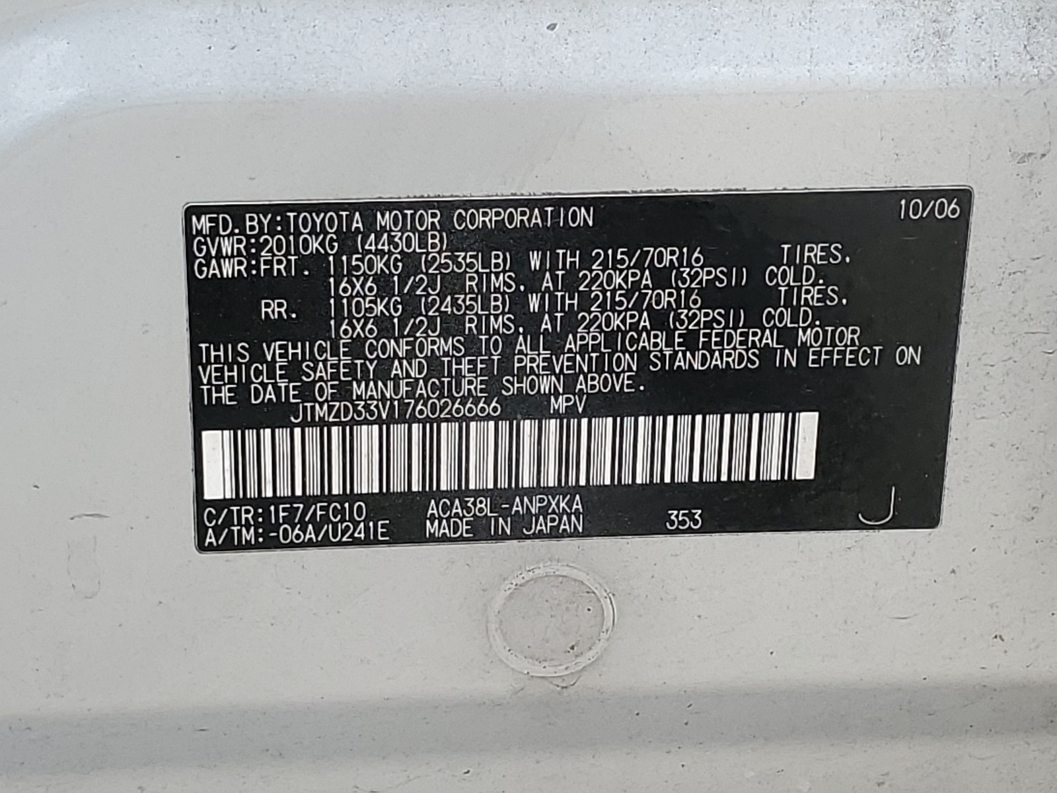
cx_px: 528
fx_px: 794
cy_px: 396
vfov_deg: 53.1
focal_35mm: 26
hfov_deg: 67.3
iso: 50
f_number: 1.5
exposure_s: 1/909
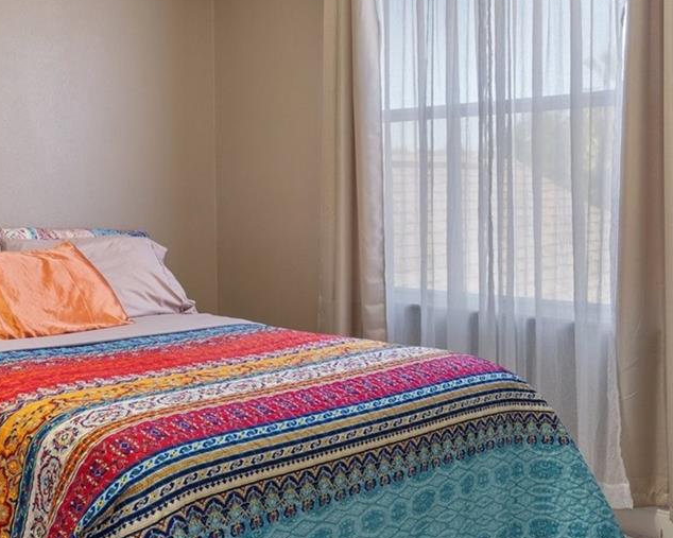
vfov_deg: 33.4
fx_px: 896
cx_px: 206
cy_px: 227
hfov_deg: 40.5
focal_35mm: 45
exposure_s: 2
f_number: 8
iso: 320
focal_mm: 19
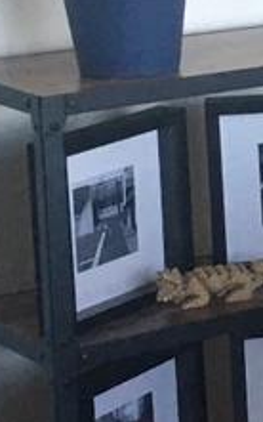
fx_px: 2295
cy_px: 42
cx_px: 1041
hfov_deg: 5.7
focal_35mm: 200
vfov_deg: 10.4
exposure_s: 1/30
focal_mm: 4.15
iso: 40
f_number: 2.2
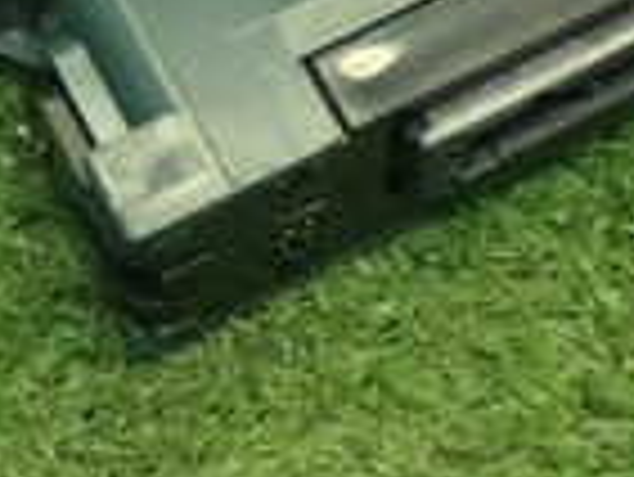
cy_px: -414
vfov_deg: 8.8
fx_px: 2970
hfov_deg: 12.2
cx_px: 396
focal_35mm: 162
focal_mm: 6.83
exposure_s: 1/40
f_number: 2.7
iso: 200
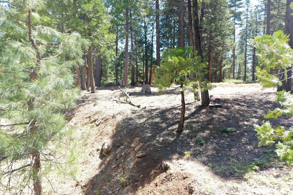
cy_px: 98
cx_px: 146
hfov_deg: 65.5
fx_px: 228
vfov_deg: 46.4
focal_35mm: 28
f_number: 4
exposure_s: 1/120
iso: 100
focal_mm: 10.26
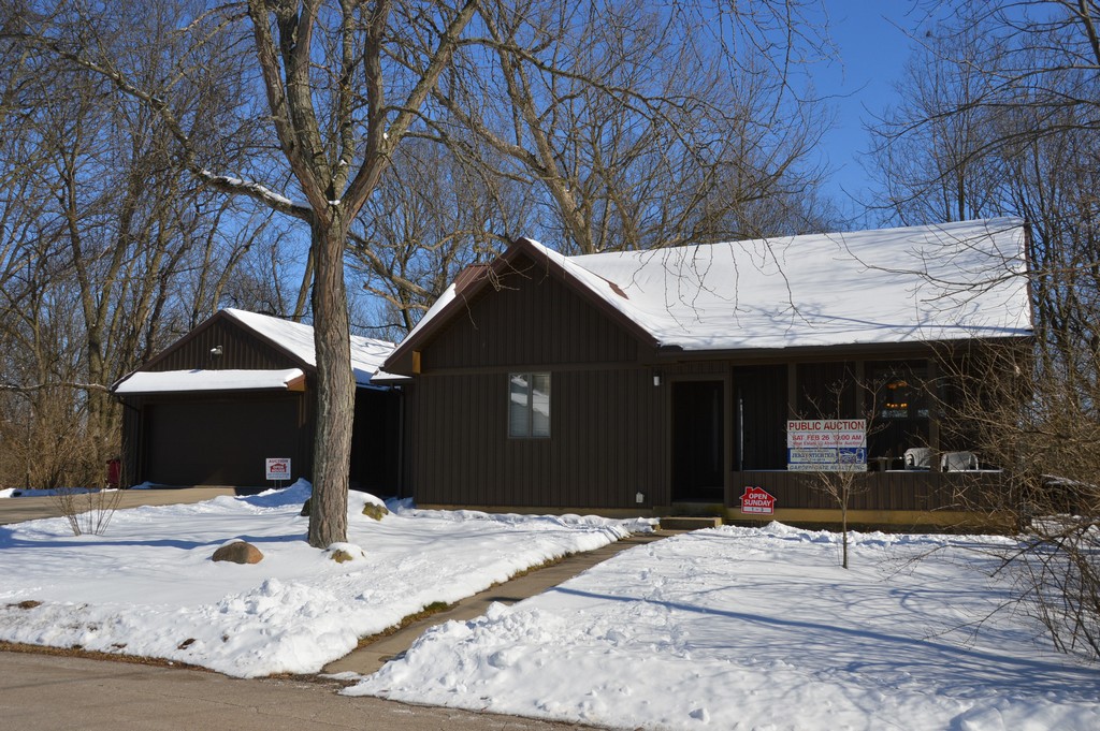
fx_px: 1007
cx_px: 550
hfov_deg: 57.3
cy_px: 366
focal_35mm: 33
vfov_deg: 39.9
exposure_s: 1/400
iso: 100
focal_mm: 22
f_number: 10
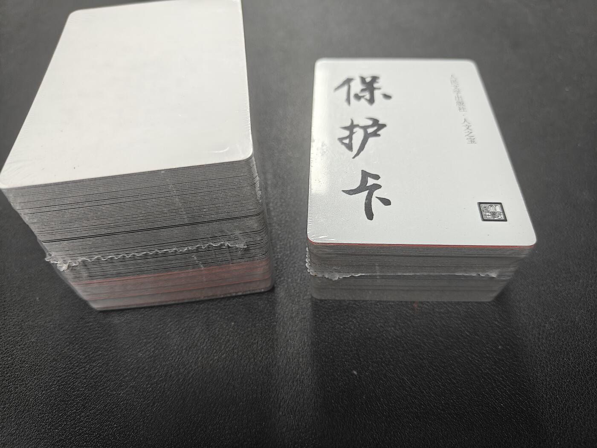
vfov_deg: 56.8
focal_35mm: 24
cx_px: 298
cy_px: 224
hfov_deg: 71.6
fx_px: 414
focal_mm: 5.59
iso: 80
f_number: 1.8
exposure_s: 1/50
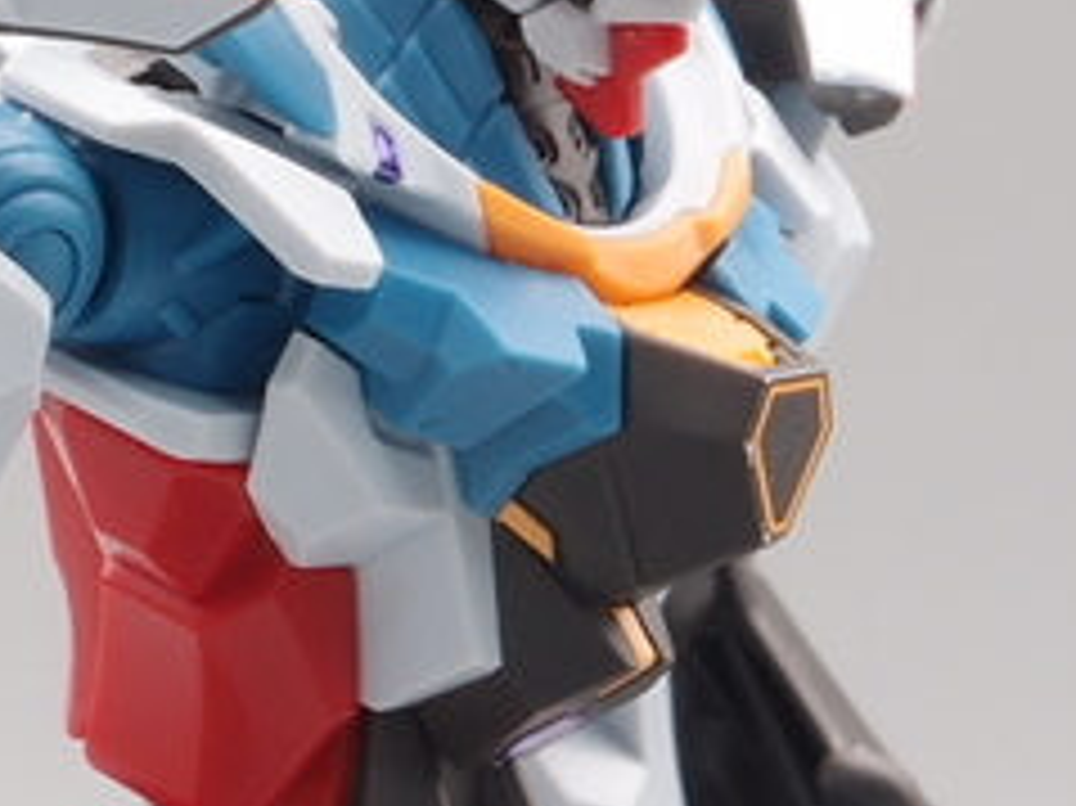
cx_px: -14
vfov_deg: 5.3
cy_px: 464
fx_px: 8730
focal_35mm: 281
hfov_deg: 7.0
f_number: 8
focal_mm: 18.15
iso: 100
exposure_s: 1/6
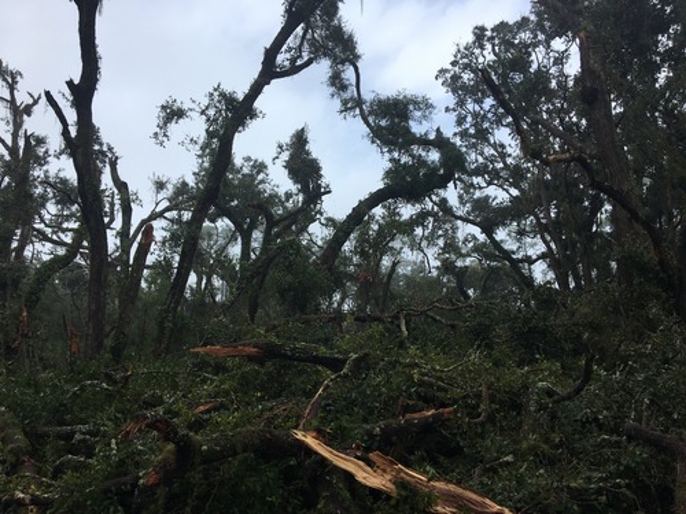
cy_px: 257
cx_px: 343
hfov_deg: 61.7
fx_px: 575
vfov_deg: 48.2
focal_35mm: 29
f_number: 2.2
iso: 25
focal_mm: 4.15
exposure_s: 1/874
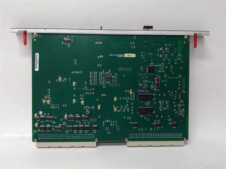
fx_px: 176
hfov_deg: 65.3
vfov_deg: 51.4
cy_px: 84
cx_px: 113
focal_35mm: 27
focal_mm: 3.79
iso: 294
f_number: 2
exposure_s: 1/33
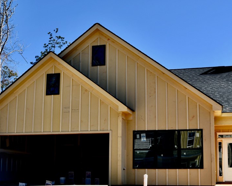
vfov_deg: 34.8
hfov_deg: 42.7
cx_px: 139
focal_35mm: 43
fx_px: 295
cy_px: 113
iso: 100
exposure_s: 1/250
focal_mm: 20
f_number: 8
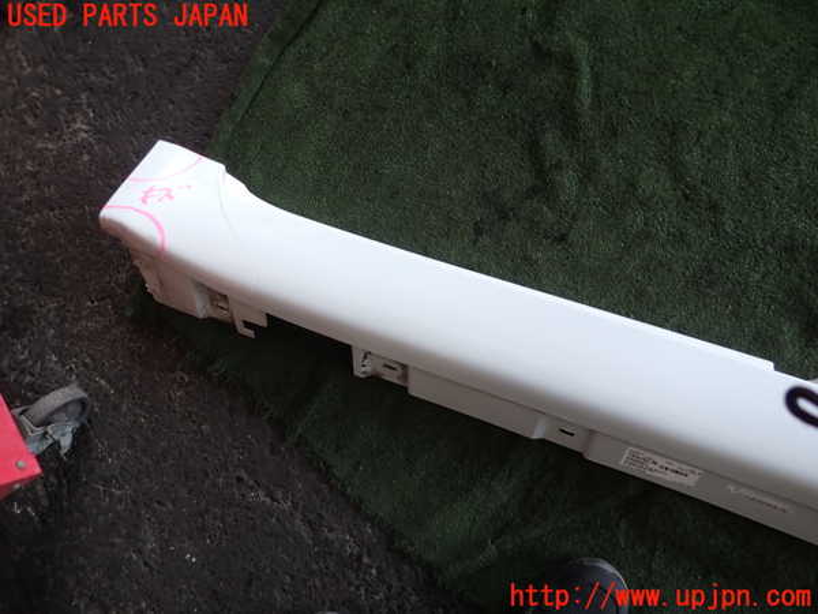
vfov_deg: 54.9
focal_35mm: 25
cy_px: 307
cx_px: 409
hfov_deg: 69.4
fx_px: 591
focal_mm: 4.5
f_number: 2
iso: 125
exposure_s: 1/60
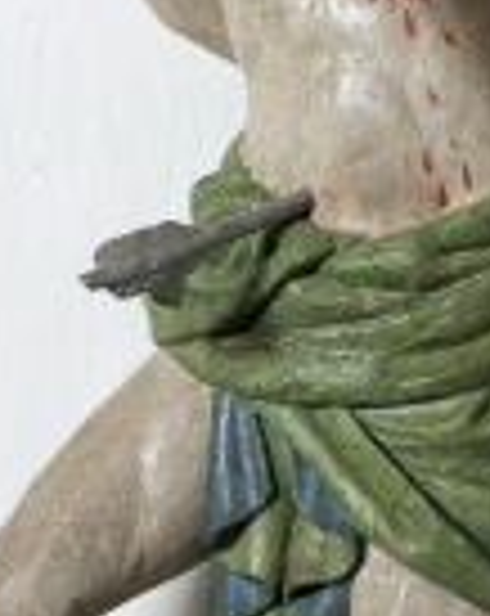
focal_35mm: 264
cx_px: 281
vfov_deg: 7.3
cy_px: 310
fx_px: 4802
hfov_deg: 5.8
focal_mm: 50
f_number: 9
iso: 100
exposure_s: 1/8
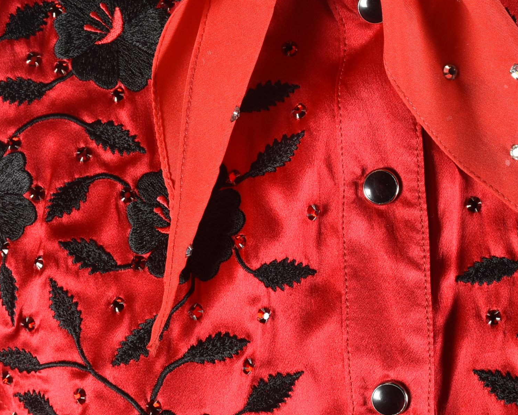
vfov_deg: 12.2
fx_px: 1946
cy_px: 210
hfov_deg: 15.1
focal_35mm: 127
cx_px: 372
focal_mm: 45
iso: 320
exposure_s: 1/60
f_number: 11
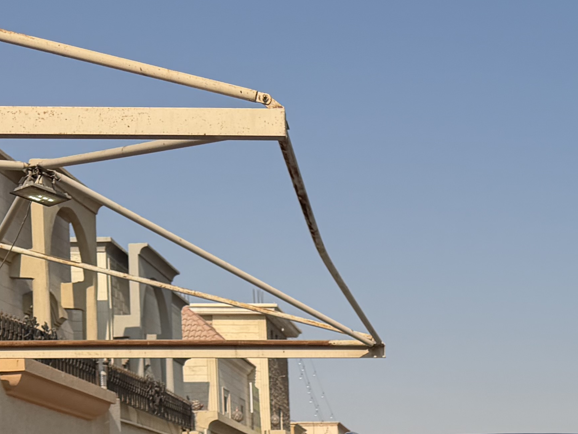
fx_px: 1319
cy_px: 595
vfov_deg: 17.3
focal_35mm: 79
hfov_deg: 23.6
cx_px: 586
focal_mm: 6.76
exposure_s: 1/5714
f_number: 1.78
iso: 80
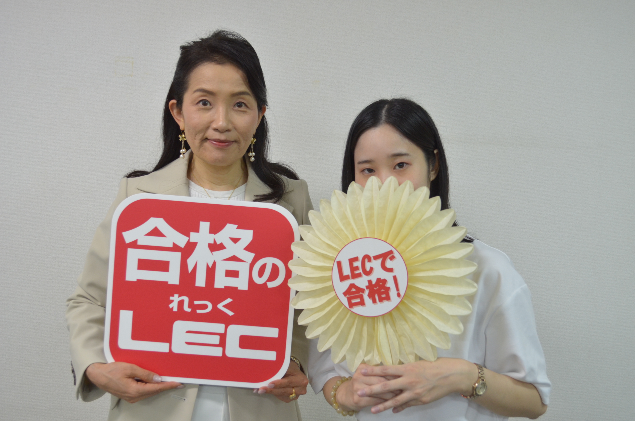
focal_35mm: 39
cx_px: 318
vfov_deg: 34.1
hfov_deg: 49.6
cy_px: 210
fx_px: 686
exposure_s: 1/30
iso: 640
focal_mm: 26
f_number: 5.6
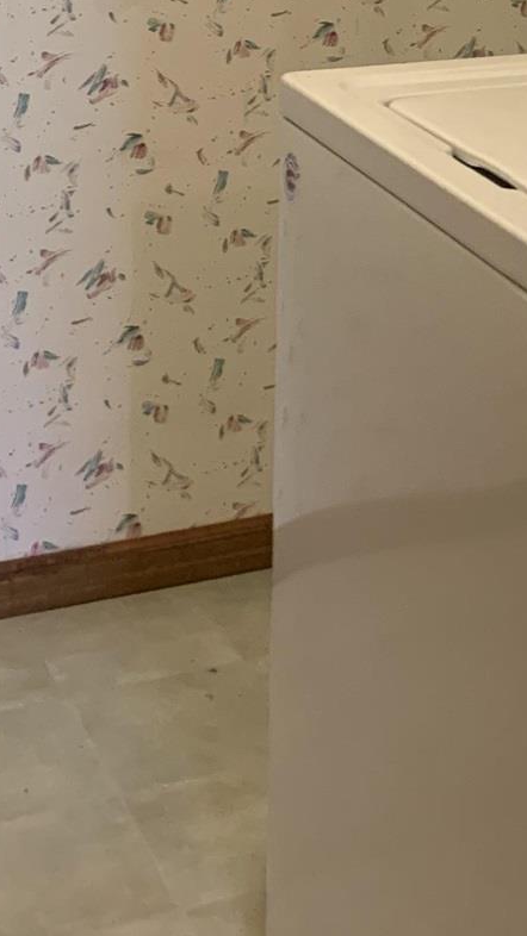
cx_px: 541
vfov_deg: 23.7
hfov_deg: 14.3
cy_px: -139
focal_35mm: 83
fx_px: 2062
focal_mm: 4.25
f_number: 1.8
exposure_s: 1/60
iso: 320
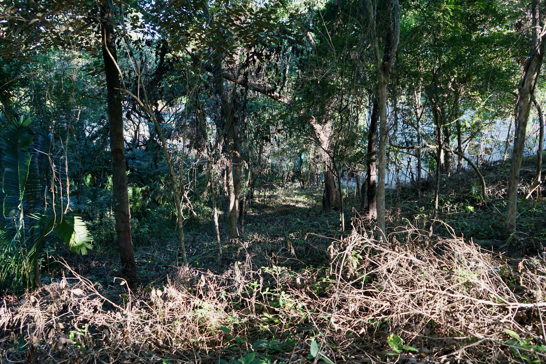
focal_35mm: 28
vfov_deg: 46.4
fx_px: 425
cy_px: 182
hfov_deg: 65.5
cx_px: 273
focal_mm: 28
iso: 500
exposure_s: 1/160
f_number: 4
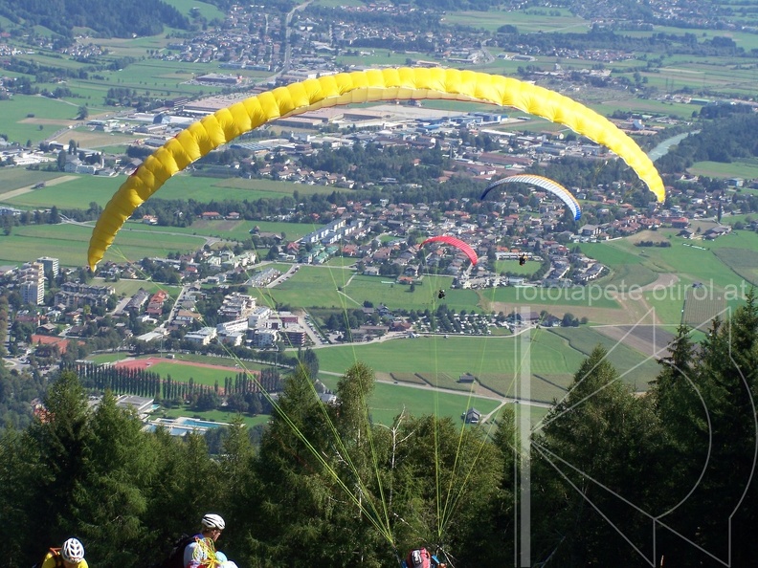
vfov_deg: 12.7
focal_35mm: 117
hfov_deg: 16.8
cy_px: 284
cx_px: 379
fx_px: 2562
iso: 64
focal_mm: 19.4
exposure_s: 1/250
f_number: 4.5
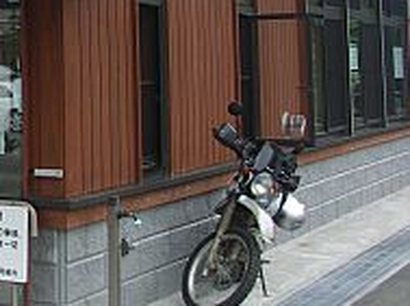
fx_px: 1123
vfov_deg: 15.1
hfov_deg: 18.0
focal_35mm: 95
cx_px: -243
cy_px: -41
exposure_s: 1/80
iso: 50
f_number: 3.2
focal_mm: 7.2
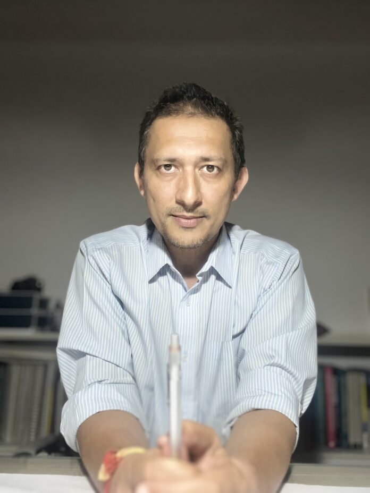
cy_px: 246
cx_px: 185
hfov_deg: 46.8
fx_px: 428
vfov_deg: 60.0
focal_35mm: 30
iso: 125
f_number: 2.2
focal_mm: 2.71
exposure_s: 1/50
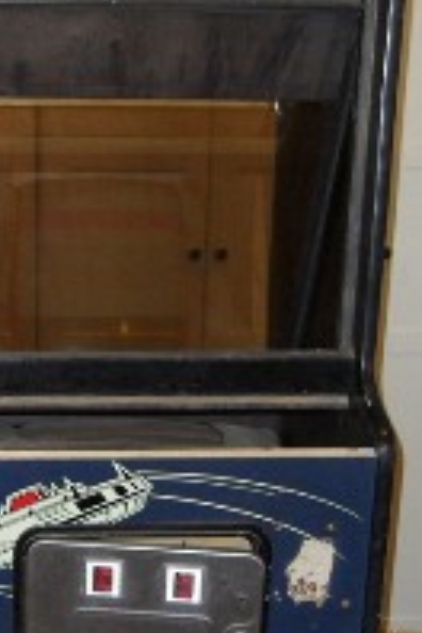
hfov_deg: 20.1
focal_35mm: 66
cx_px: 26
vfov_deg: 30.1
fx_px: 1160
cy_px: 460
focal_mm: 5
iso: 200
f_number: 3.4
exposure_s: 1/45
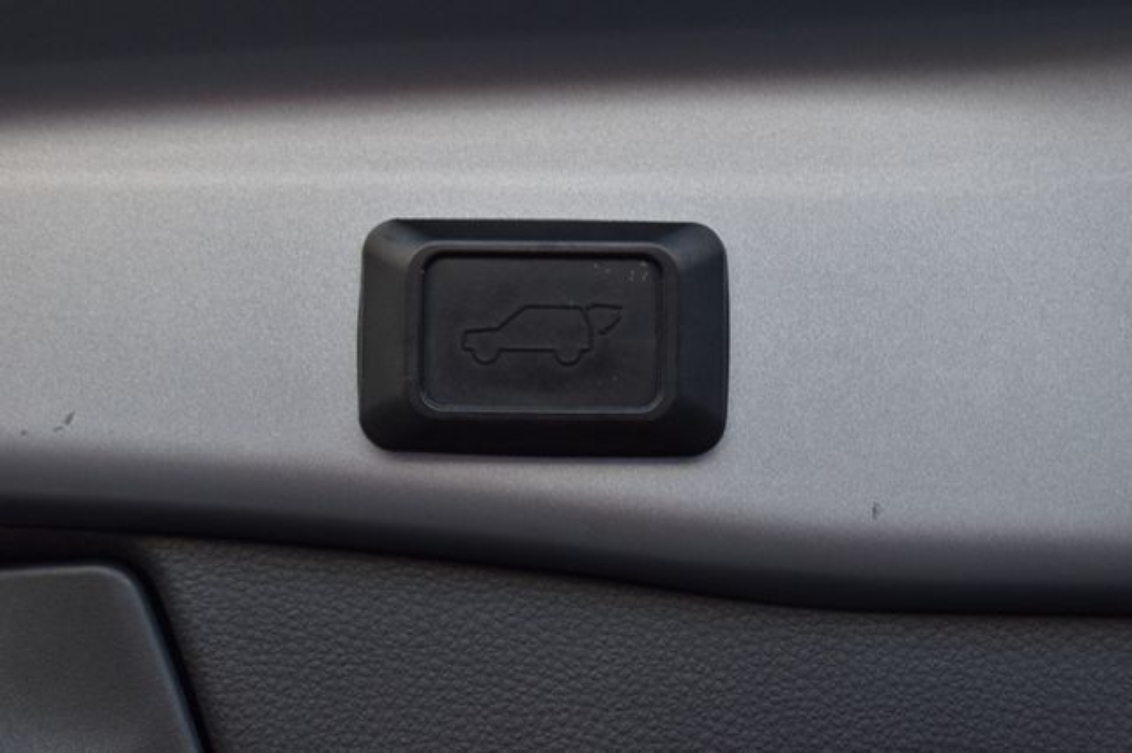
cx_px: 566
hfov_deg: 24.6
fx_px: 2593
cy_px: 376
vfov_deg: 16.5
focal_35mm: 82
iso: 400
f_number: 6.3
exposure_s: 1/20
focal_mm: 55
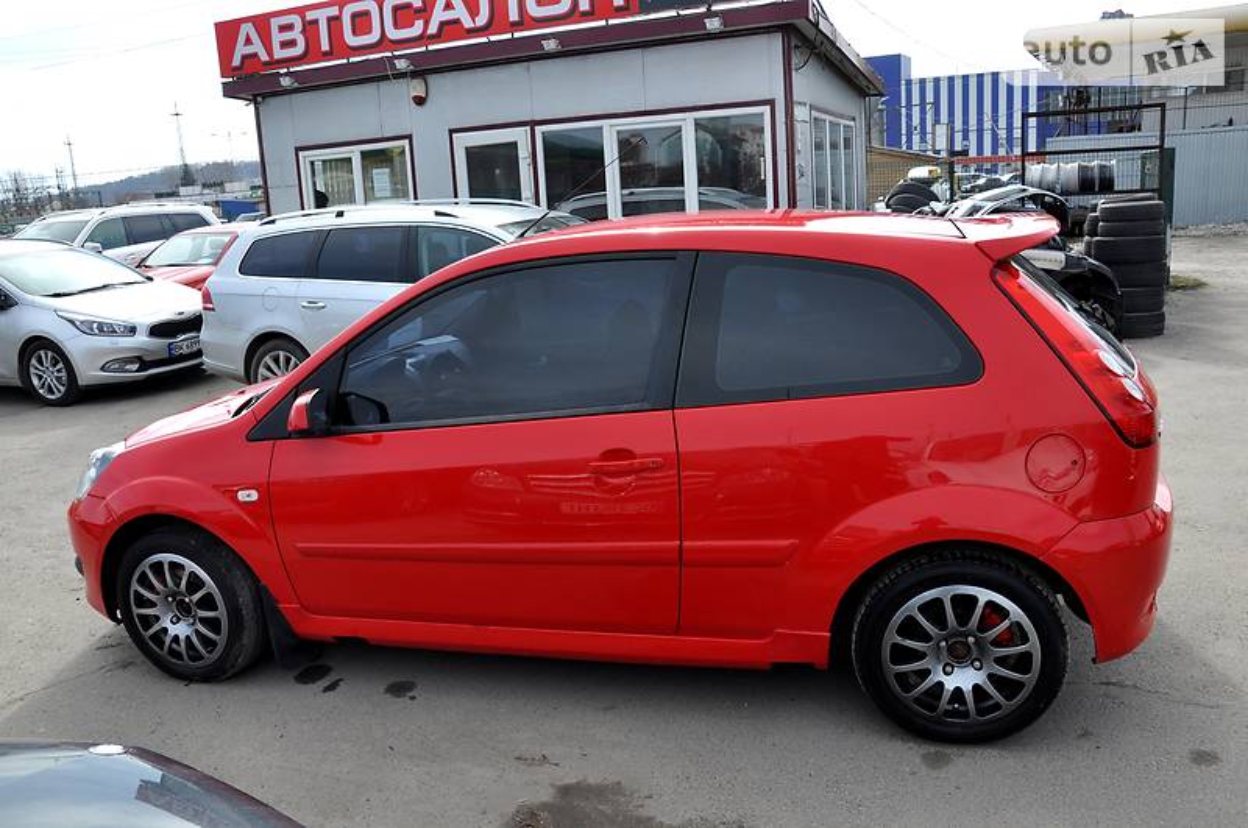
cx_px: 624
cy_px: 414
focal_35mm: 27
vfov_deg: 47.8
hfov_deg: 67.5
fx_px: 935
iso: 500
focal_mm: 18
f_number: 11
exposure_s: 1/500
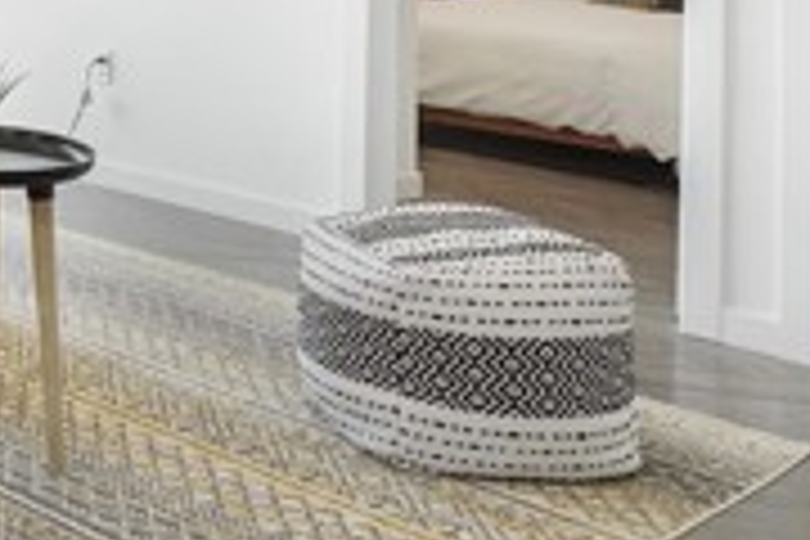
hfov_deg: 26.2
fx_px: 1322
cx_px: -364
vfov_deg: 21.5
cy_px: -106
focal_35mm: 59
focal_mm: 11
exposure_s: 1/200
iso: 400
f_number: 6.3
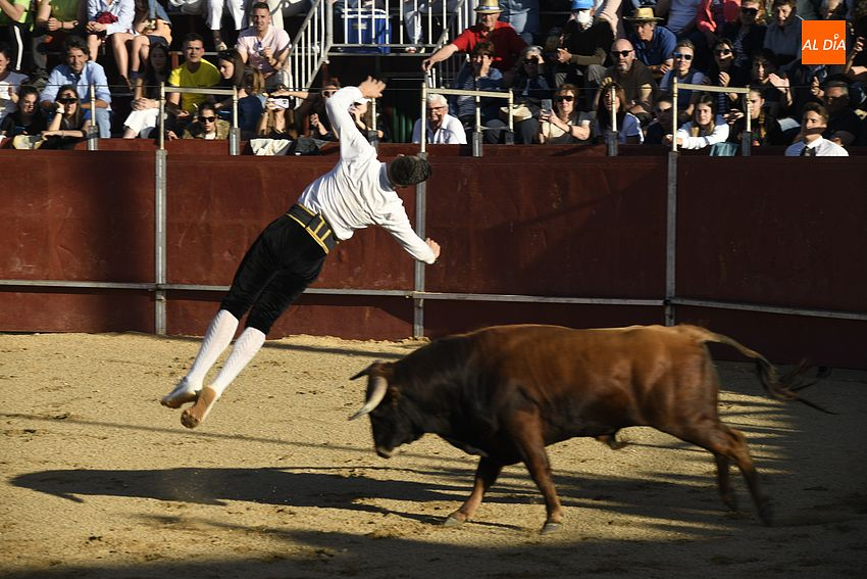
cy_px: 290
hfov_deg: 13.7
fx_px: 3613
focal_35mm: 150
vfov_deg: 9.2
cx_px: 434
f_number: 7.1
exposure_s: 1/500
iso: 200
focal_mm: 150
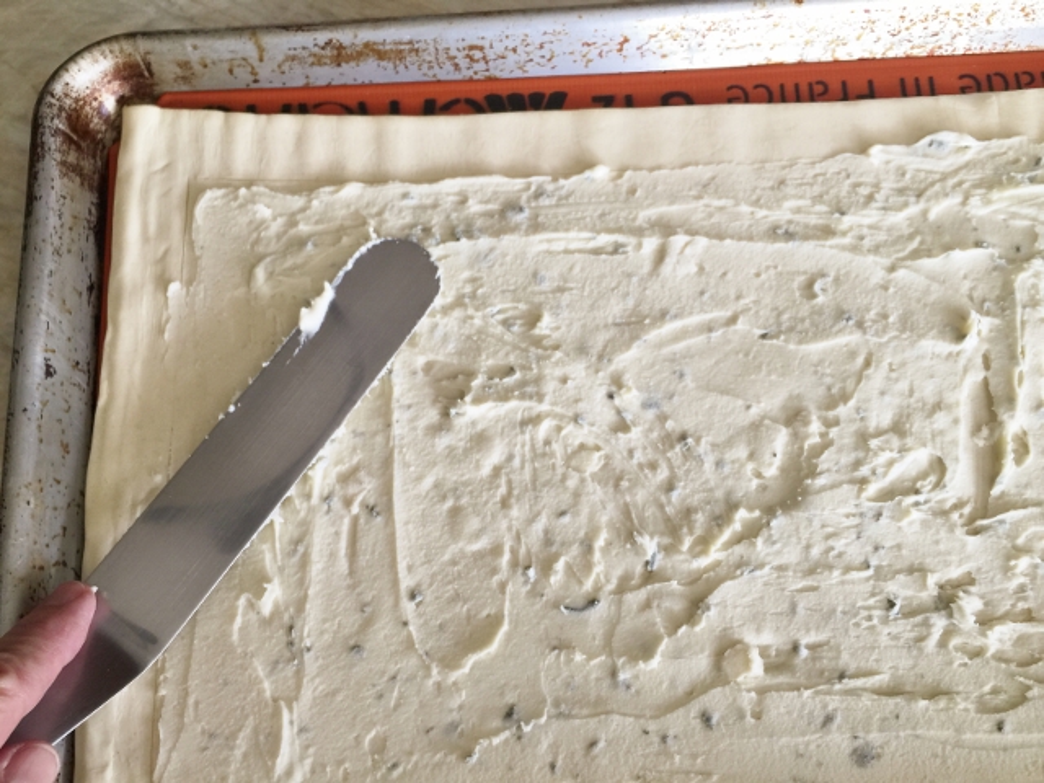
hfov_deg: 61.7
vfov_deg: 48.2
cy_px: 392
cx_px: 522
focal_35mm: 29
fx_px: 875
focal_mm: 4.15
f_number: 2.2
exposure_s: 1/30
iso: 32
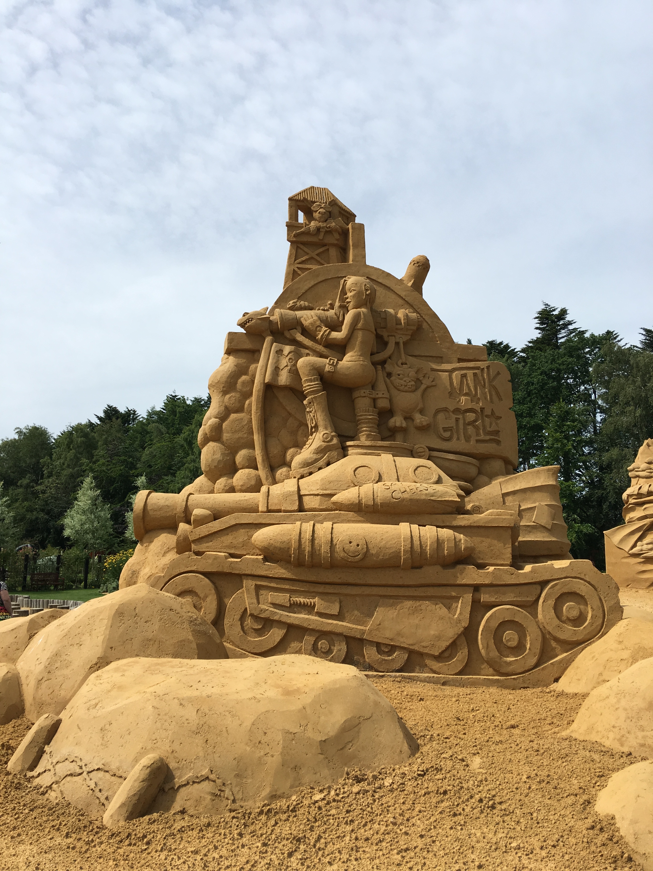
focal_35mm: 29
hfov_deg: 48.2
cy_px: 436
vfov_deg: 61.7
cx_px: 326
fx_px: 729
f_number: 2.2
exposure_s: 1/2079
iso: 25
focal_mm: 4.15
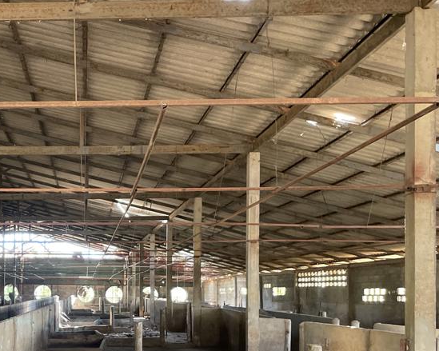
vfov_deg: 28.0
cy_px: 278
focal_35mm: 53
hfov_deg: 33.4
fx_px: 688
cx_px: 40
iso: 320
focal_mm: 4.2
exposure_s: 1/60
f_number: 1.6
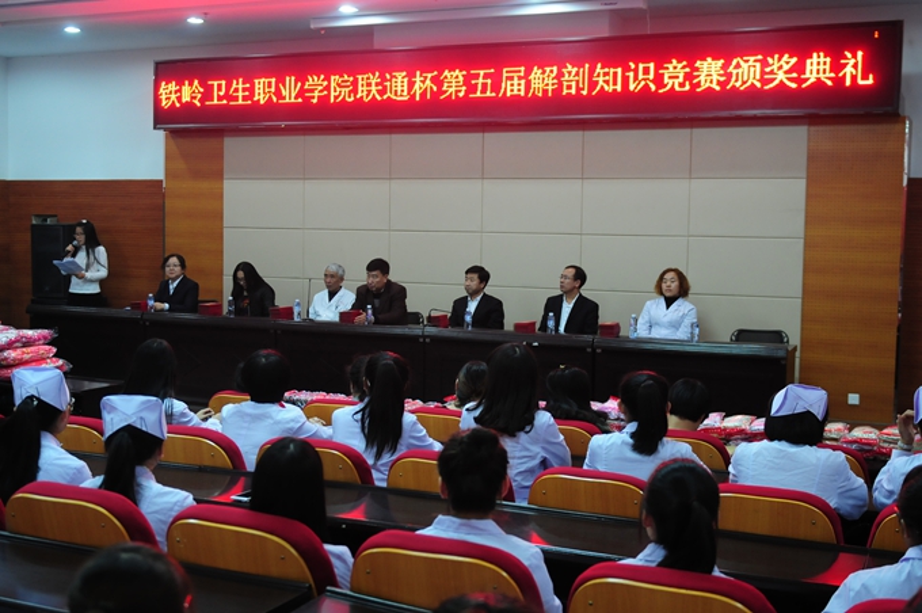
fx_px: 1113
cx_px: 461
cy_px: 306
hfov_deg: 45.0
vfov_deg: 30.8
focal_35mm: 44
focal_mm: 29
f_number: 2.8
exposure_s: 1/40
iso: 800
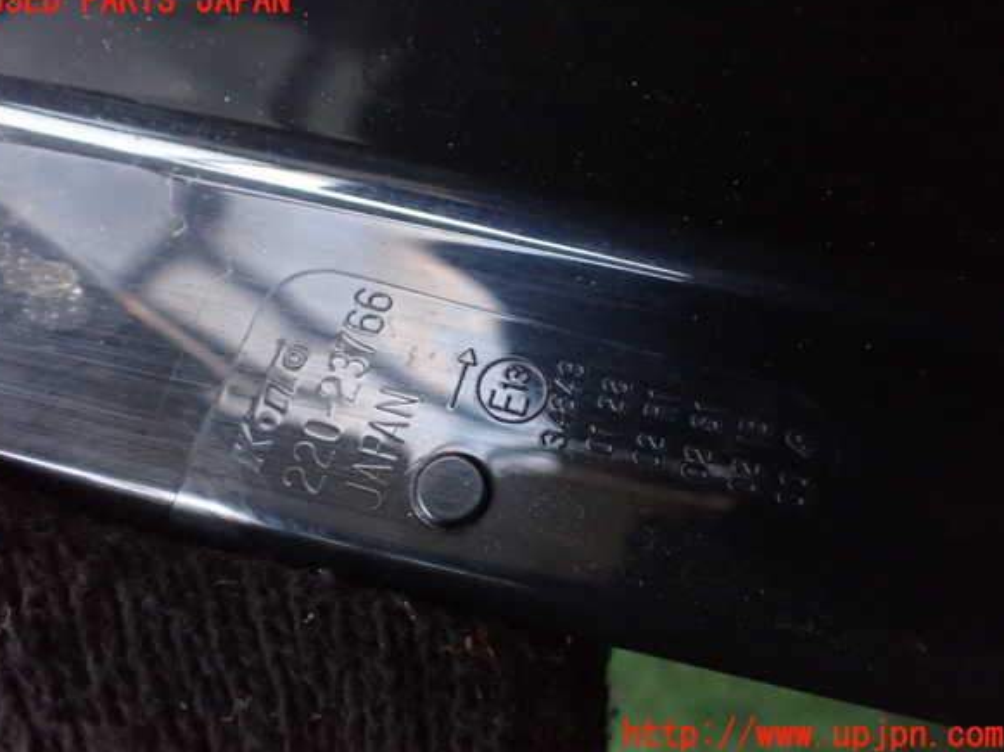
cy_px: 368
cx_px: 494
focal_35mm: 31
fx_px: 899
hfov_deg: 58.4
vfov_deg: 45.4
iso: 1250
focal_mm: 5.4
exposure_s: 1/30
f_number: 2.3
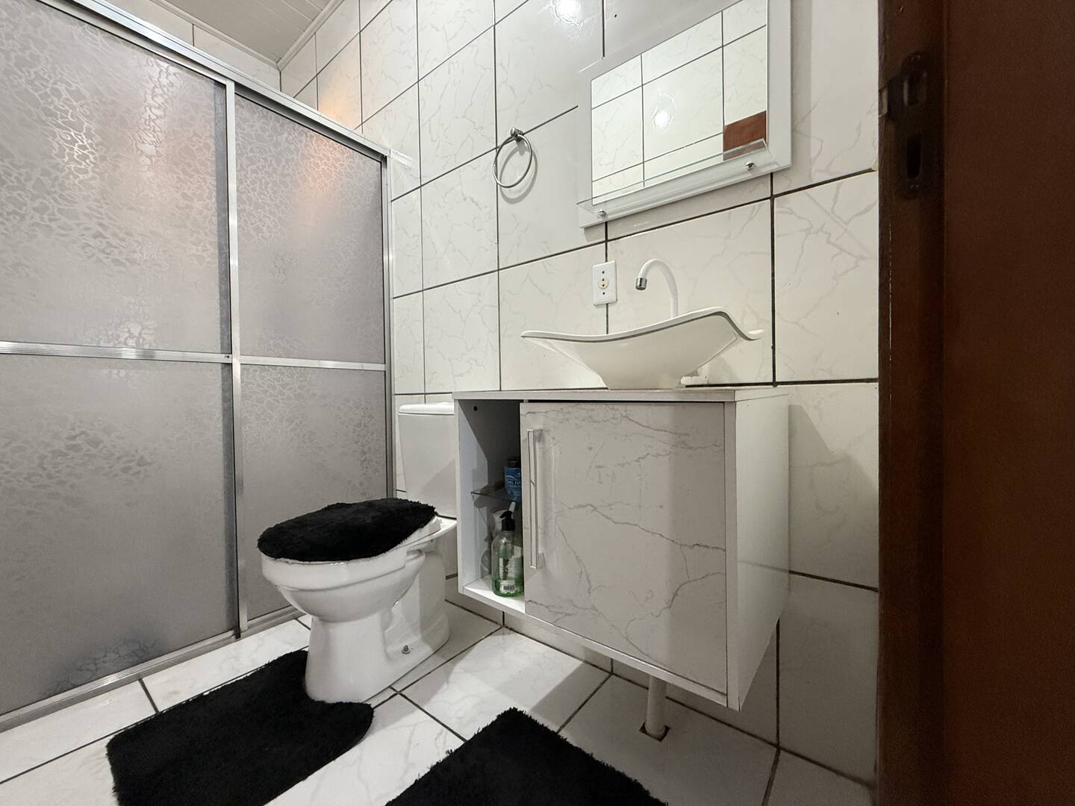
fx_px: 435
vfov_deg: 85.7
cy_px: 403
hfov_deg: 102.1
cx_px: 538
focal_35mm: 14
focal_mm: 2.22
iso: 500
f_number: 2.2
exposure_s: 1/60
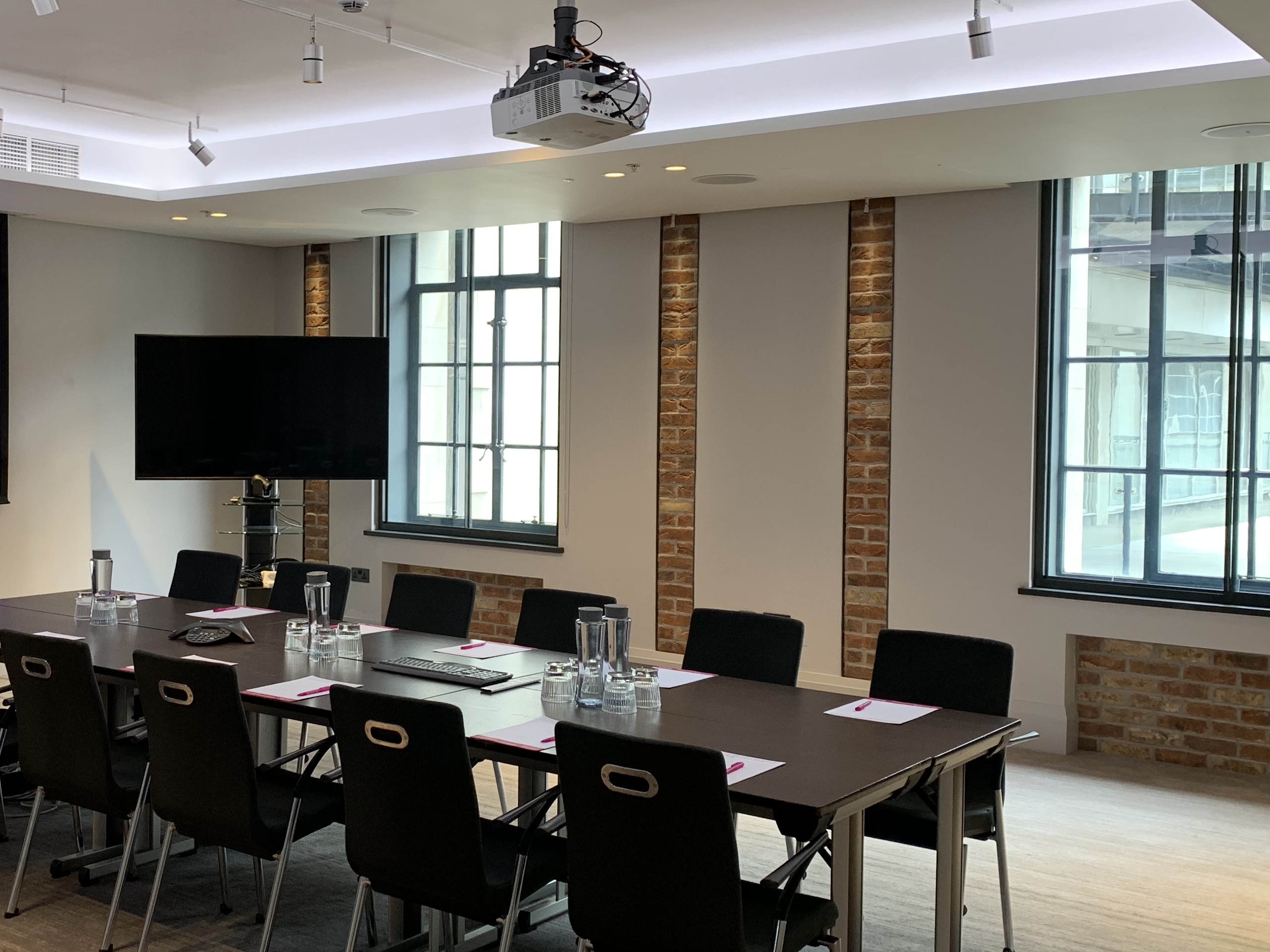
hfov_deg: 45.0
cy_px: 456
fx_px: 1504
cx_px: 413
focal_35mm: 41
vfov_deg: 35.1
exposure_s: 1/50
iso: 64
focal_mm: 4.25
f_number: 1.8
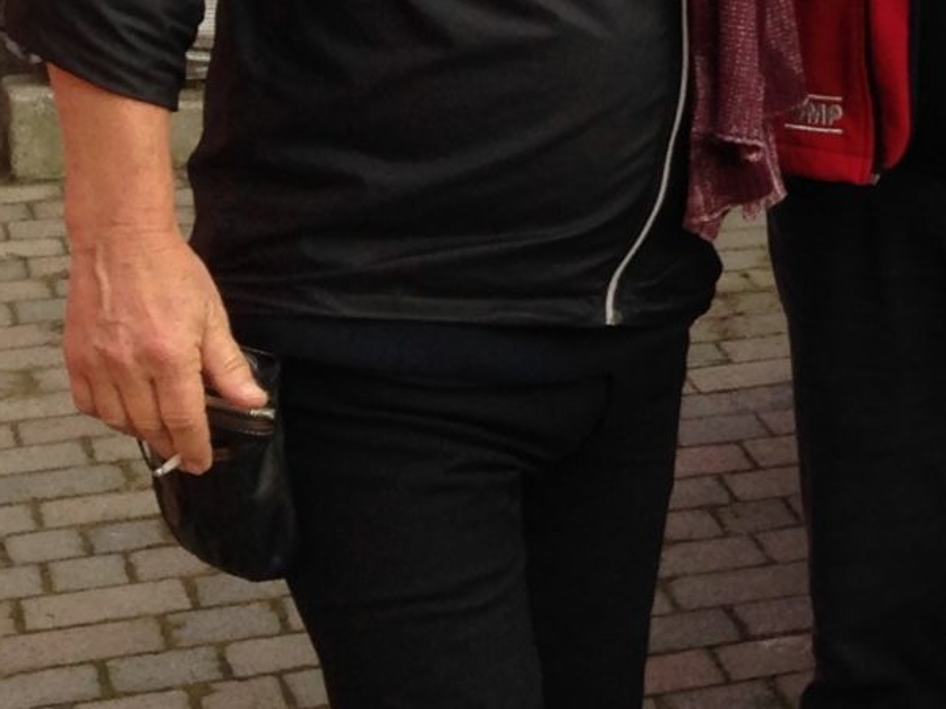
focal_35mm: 141
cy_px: 204
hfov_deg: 12.3
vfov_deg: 10.5
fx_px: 3853
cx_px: 1916
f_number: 2.4
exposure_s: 1/390
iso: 50
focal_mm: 4.12
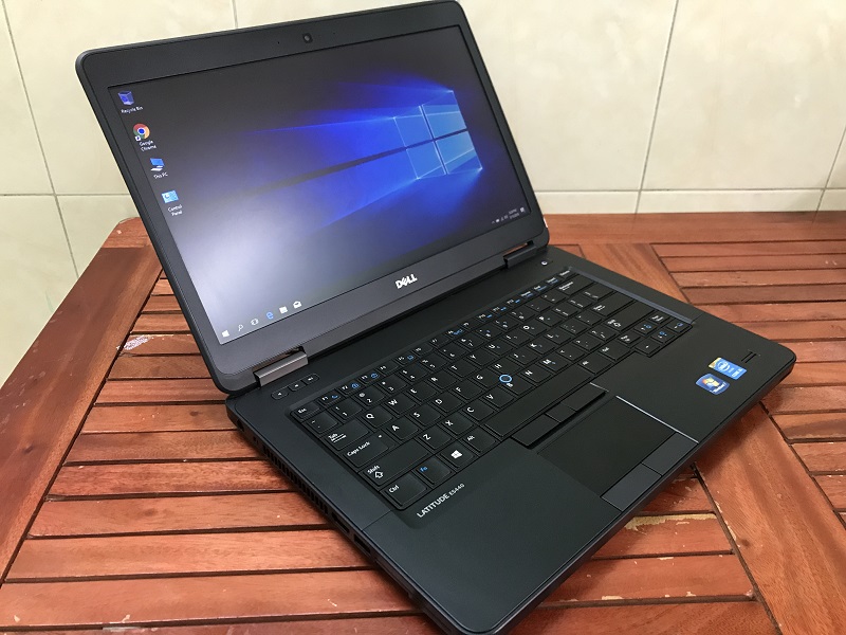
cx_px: 423
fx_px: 684
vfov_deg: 49.7
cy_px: 318
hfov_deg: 63.4
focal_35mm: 28
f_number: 1.8
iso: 100
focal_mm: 3.99
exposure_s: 1/11
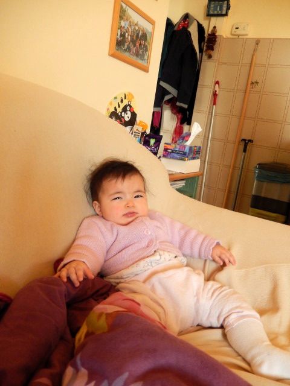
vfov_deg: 63.4
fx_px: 313
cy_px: 193
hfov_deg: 49.7
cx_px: 145
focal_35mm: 28
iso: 360
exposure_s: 1/30
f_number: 3.6
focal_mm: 5.1
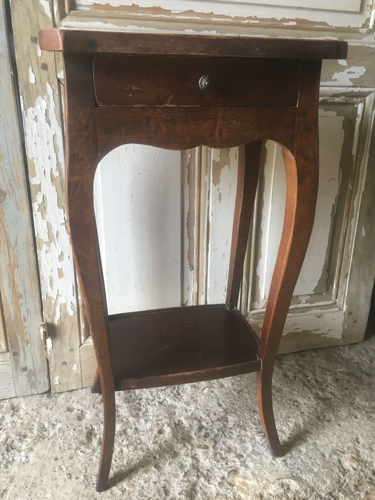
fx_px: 419
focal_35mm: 29
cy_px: 250
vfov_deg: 61.7
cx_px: 188
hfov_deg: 48.2
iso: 64
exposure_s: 1/33
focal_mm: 4.15
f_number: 2.2
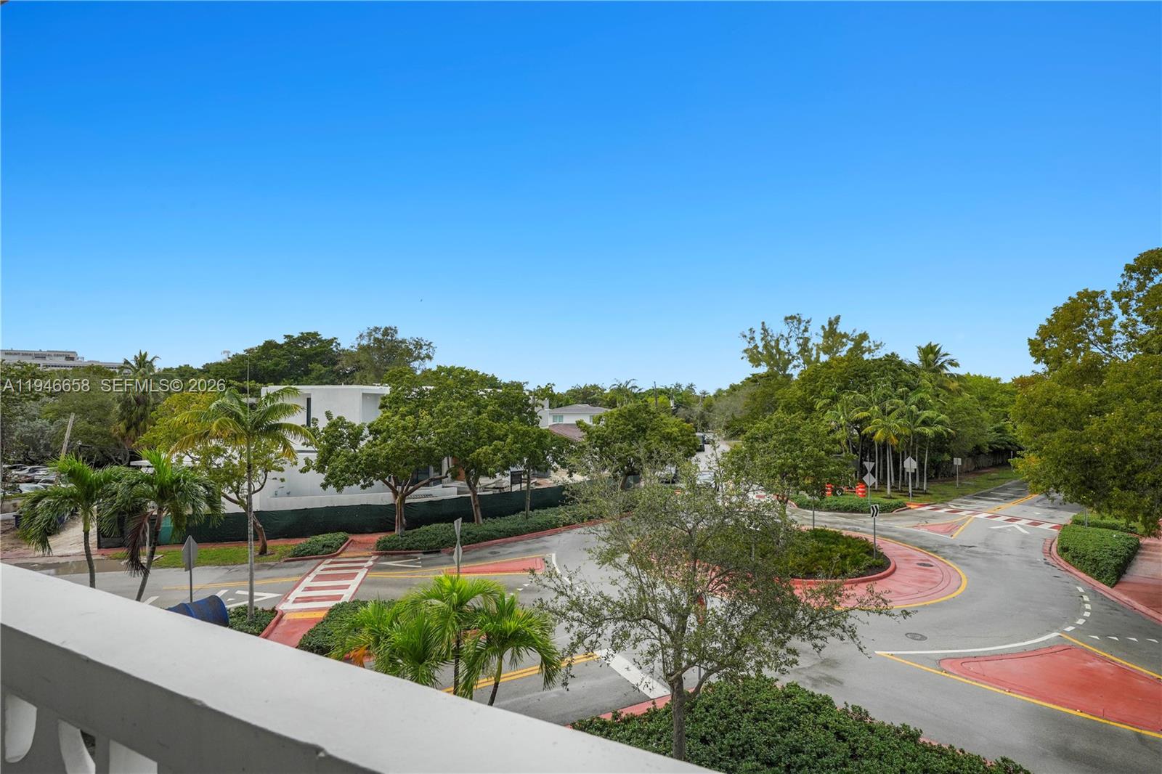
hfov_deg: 86.9
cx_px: 581
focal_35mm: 19
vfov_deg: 64.5
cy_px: 387
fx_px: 613
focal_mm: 19
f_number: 9
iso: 400
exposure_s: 1/1250
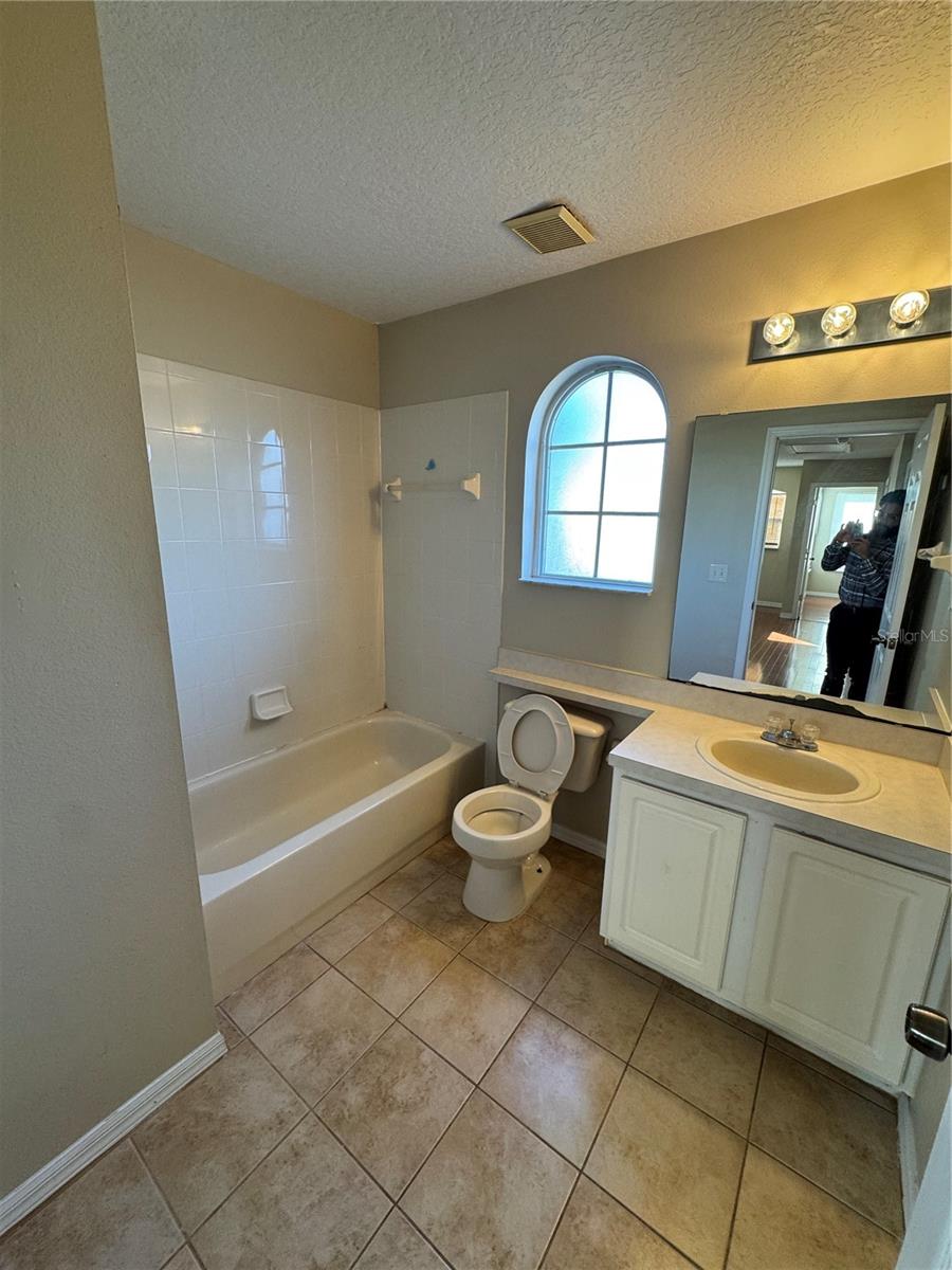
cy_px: 635
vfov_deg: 102.1
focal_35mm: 14
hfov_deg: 85.7
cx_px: 476
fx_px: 513
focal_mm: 2.22
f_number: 2.2
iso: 160
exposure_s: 1/120
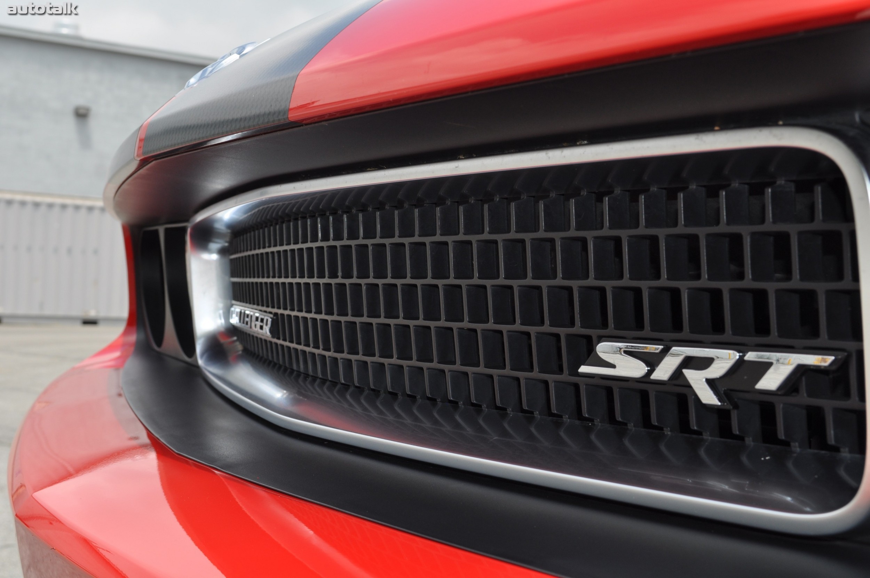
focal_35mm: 54
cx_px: 435
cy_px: 289
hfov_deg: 36.9
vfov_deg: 25.0
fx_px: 1304
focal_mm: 36
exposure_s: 1/200
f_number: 10
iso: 200
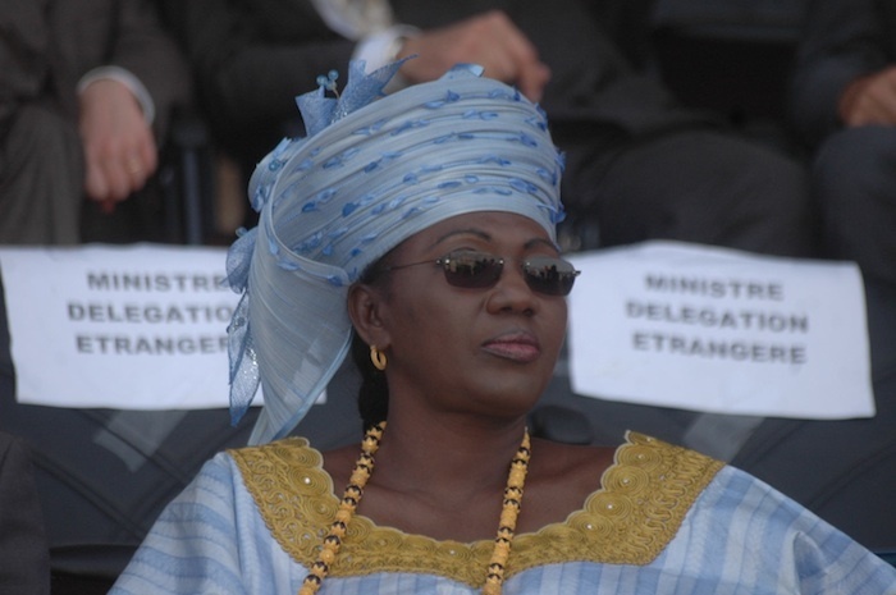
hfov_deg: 6.3
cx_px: 448
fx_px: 8204
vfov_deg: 4.2
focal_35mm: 330
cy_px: 298
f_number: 5.3
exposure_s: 1/500
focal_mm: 220
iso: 320
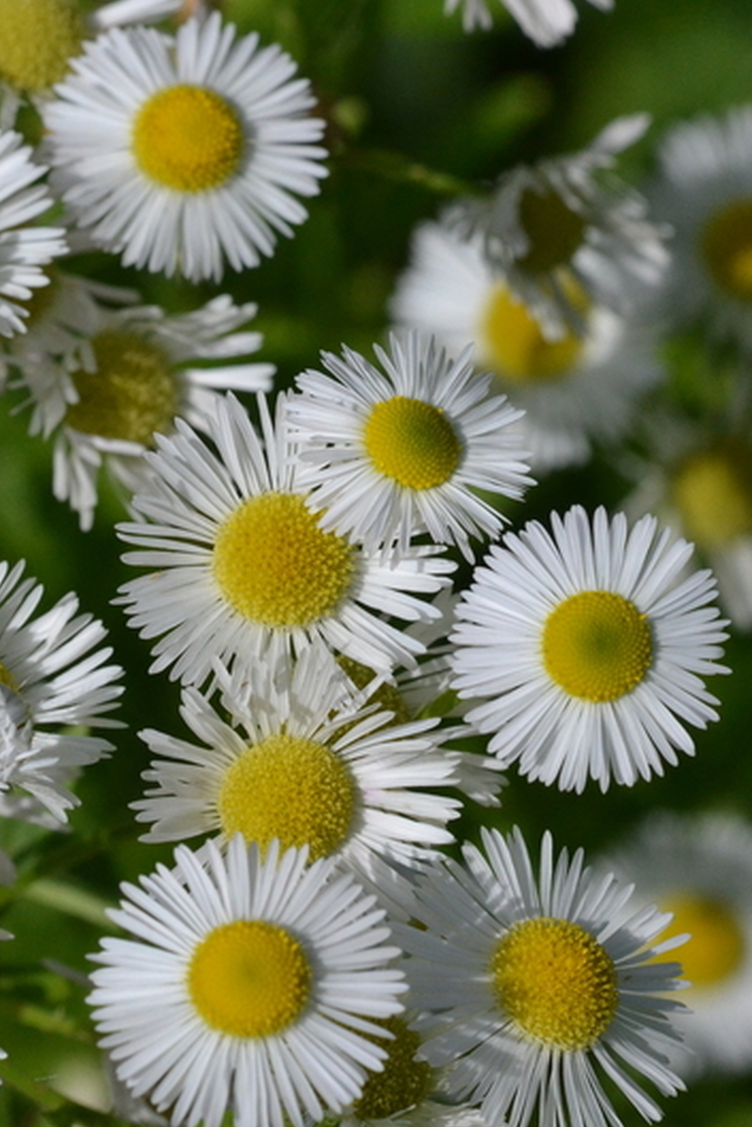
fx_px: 6035
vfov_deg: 10.7
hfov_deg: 7.1
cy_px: 564
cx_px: 230
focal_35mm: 193
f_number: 11
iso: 1600
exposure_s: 1/4000
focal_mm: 85
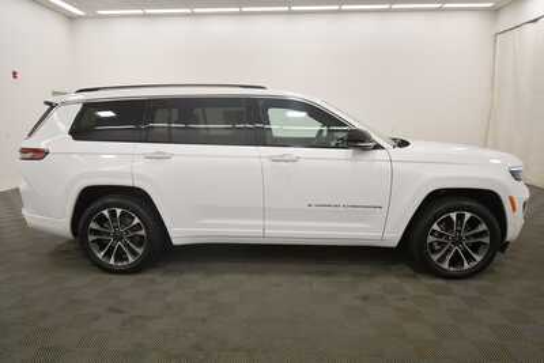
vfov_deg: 57.3
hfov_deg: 78.6
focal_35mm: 22
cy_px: 182
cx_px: 272
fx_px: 333
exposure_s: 1/250
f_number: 5
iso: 720
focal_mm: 15
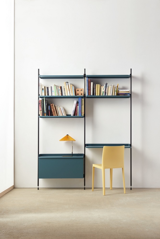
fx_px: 466
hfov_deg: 19.5
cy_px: 120
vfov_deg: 28.8
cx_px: 80
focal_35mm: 70
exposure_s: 1/125
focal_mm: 70
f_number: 8
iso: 160
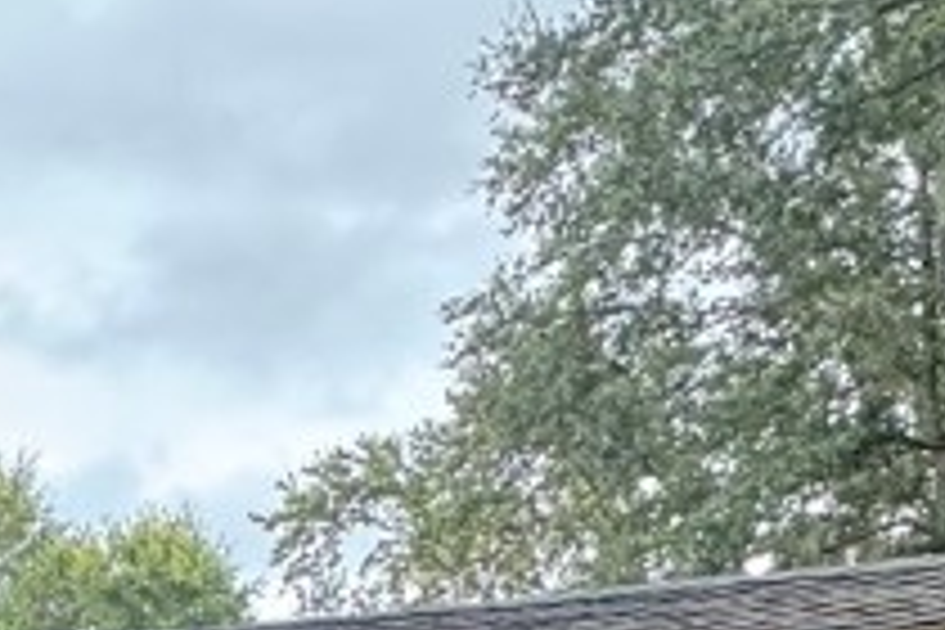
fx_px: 1864
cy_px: 1328
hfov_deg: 23.8
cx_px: -387
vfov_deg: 14.9
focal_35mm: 71
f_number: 2.2
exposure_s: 1/70
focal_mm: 2.22
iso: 320
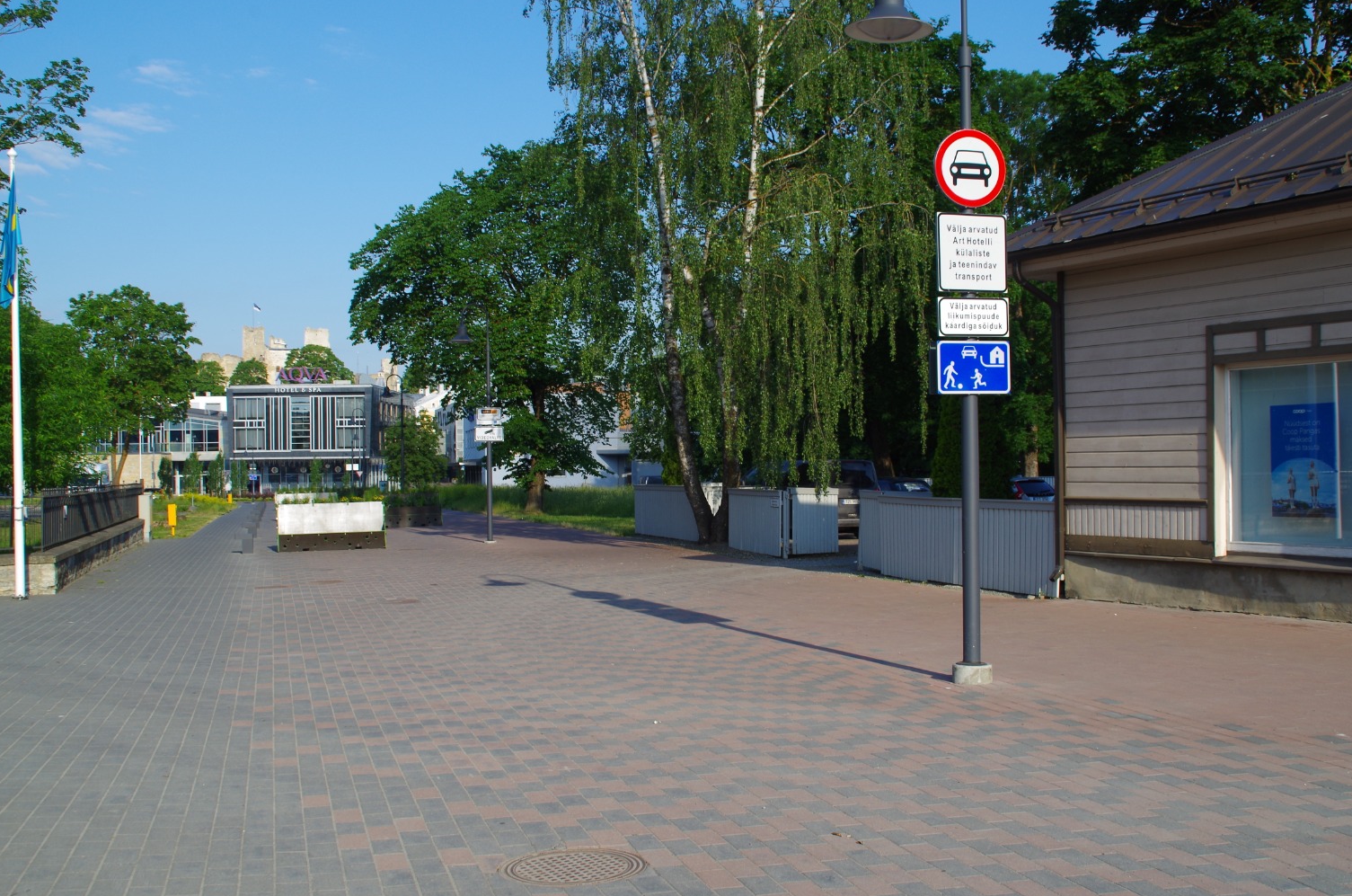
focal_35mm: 39
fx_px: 1462
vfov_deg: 34.1
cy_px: 449
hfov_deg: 49.6
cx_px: 696
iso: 100
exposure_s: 1/125
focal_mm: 24
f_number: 11
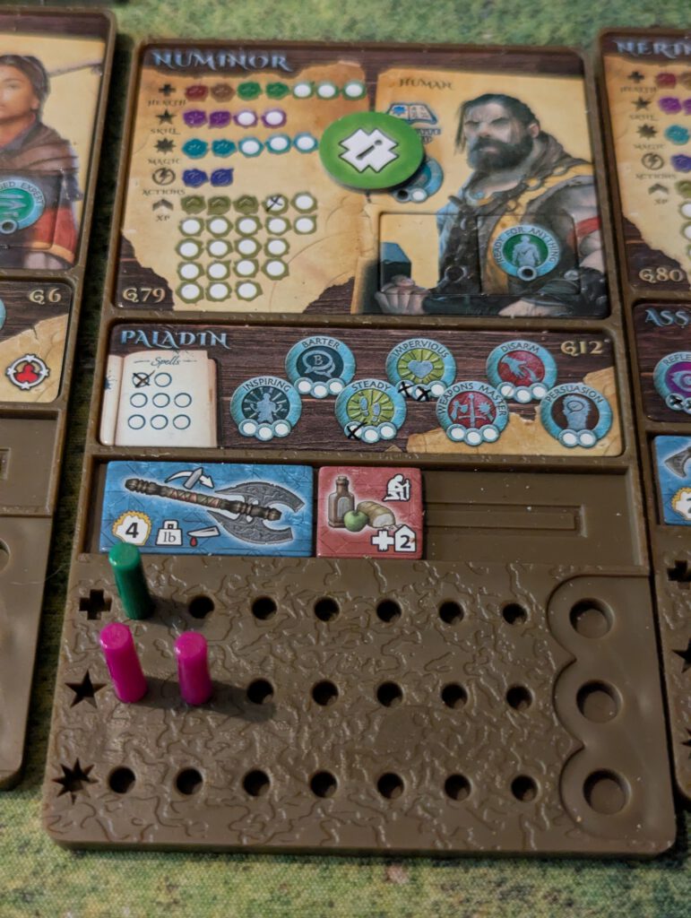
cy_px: 459
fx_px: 1274
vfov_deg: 39.6
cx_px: 346
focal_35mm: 48
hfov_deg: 30.3
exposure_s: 1/61.5
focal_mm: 6.81
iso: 1187
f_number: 1.85
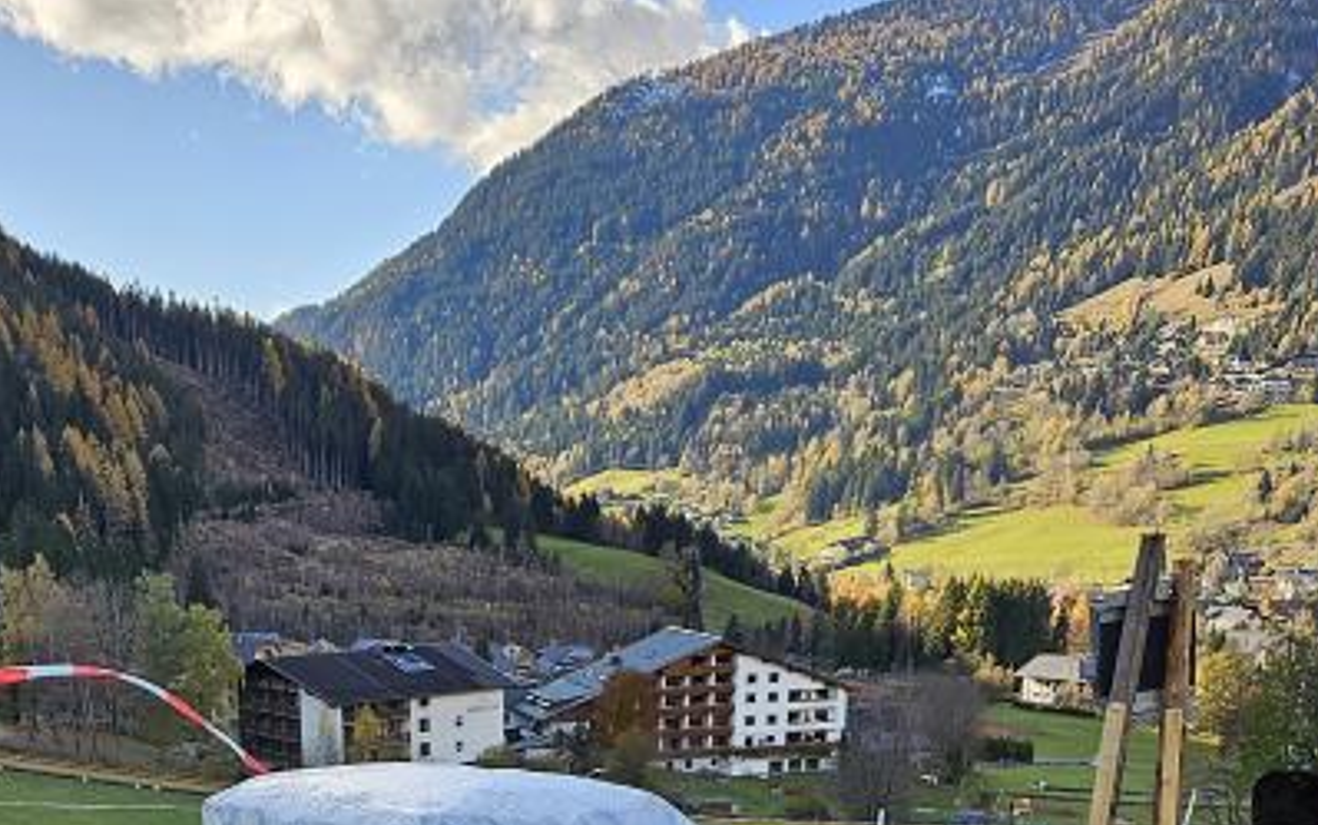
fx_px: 1761
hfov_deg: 40.3
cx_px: 401
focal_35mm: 49
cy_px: 1054
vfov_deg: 23.5
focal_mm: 6.3
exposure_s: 1/394
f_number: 1.7
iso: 20
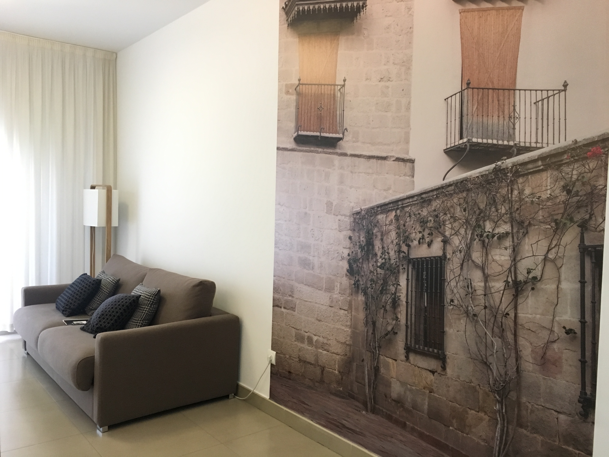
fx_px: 510
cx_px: 304
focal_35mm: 29
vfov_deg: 48.2
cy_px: 228
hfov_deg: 61.7
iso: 200
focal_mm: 4.15
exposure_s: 1/25
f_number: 2.2
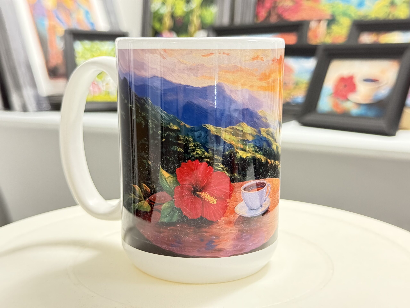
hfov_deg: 39.7
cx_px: 205
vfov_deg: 30.3
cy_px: 154
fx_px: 569
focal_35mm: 48
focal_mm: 6.76
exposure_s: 1/30
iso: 640
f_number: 1.78
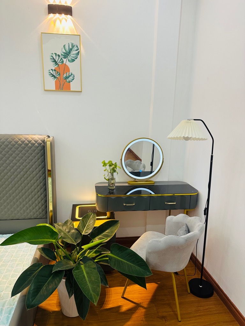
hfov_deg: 56.8
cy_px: 163
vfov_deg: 71.6
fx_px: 226
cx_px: 122
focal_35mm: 24
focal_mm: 6.86
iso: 160
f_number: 1.78
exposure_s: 1/50
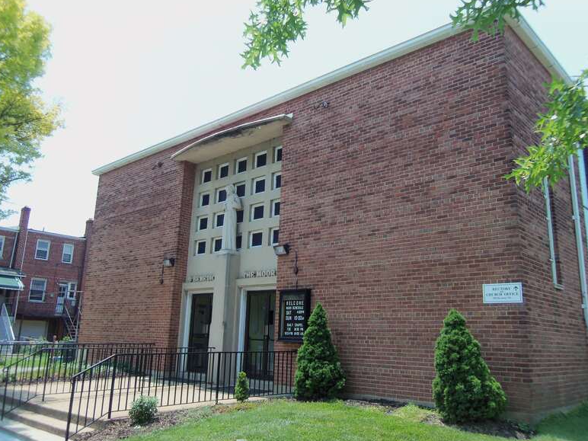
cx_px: 298
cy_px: 220
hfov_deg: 61.7
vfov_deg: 48.2
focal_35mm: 29
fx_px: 493
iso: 64
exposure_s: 1/200
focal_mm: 5.1
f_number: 3.9
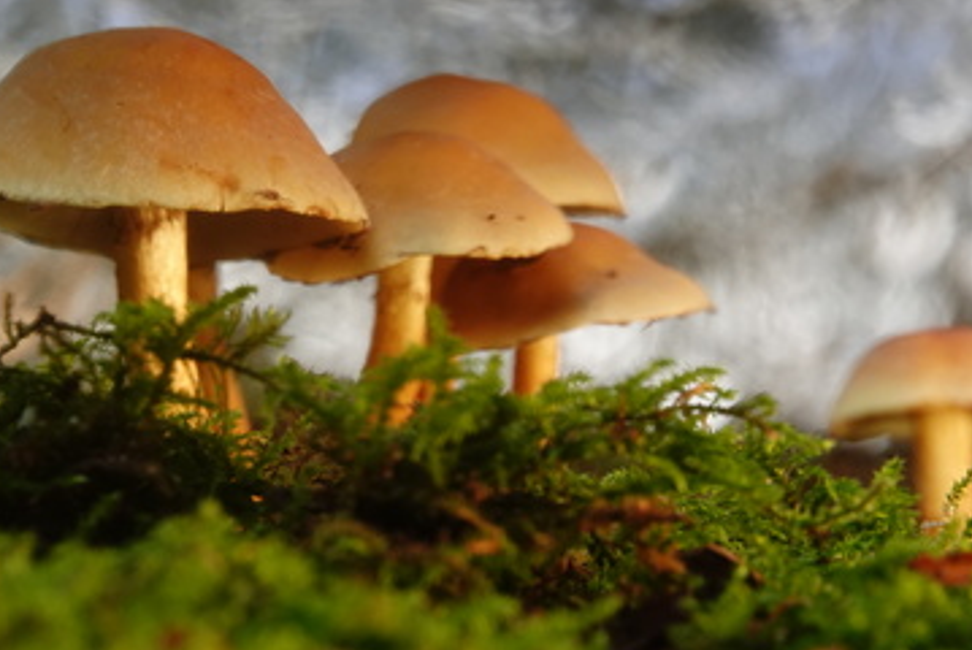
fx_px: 20725
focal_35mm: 767
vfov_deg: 1.8
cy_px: 318
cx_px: 414
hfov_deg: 2.7
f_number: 5.6
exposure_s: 1/60
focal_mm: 219.76
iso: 320
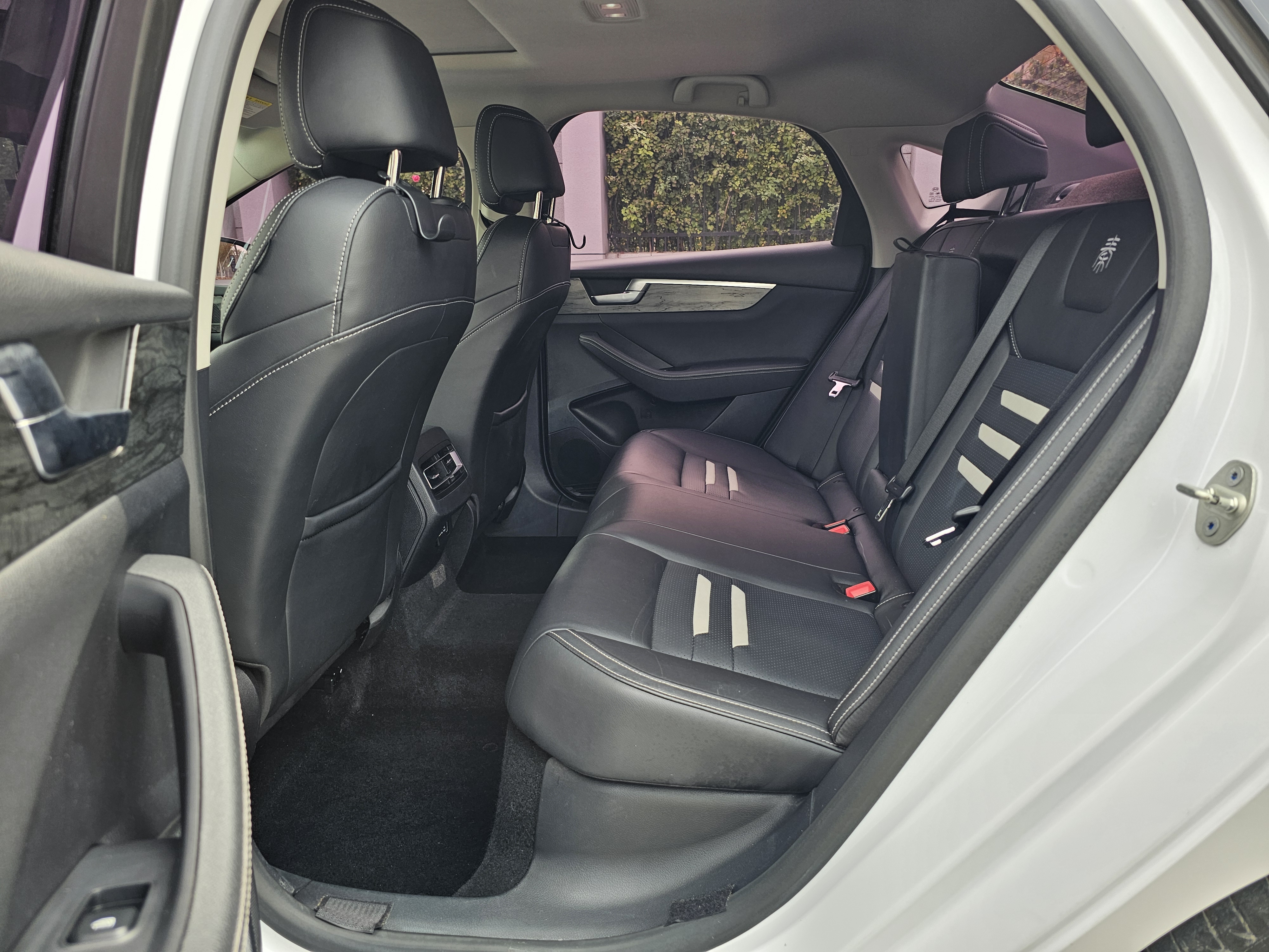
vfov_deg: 58.9
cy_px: 476
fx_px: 843
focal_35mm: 23
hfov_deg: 73.9
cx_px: 634
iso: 32
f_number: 1.7
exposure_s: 1/100
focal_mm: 6.3
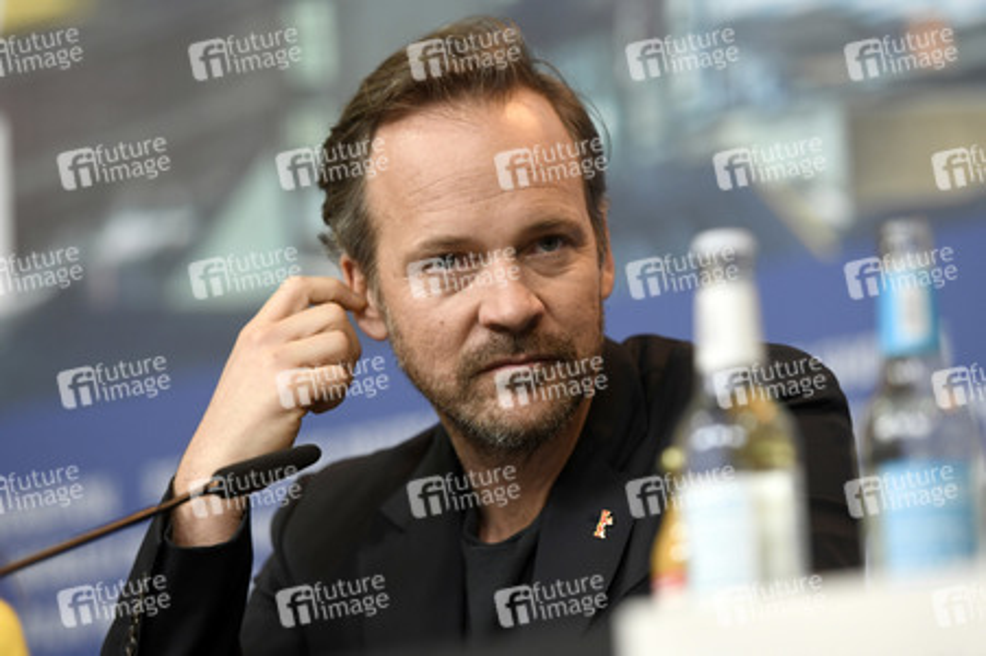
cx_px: 493
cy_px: 328
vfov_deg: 8.6
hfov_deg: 12.8
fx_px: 4379
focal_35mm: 160
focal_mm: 160
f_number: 3.2
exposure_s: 1/320
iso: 1250
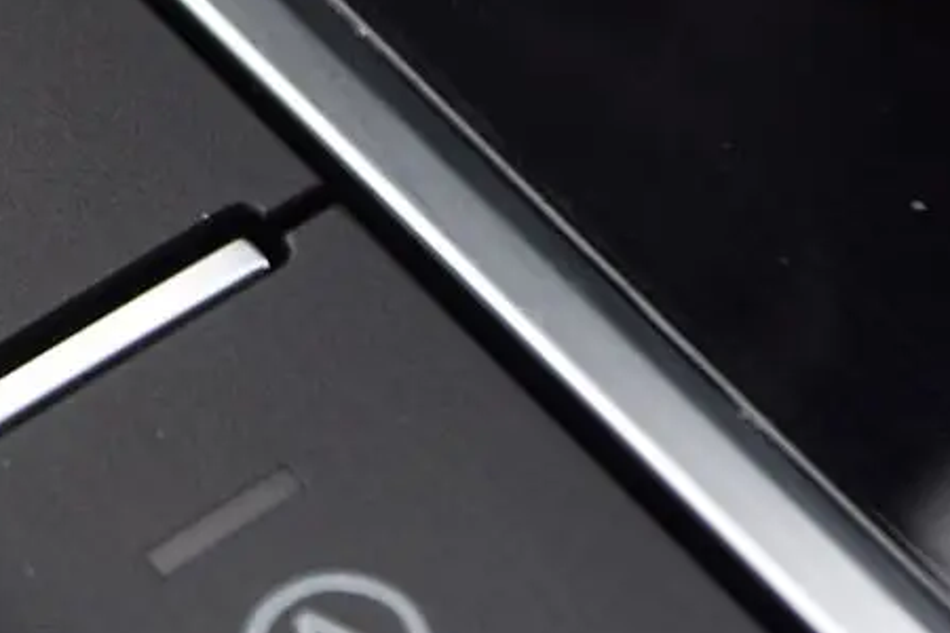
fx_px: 19579
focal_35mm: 742
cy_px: -11
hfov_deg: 2.8
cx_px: -217
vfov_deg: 1.9
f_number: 5.6
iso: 320
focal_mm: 116
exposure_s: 1/250
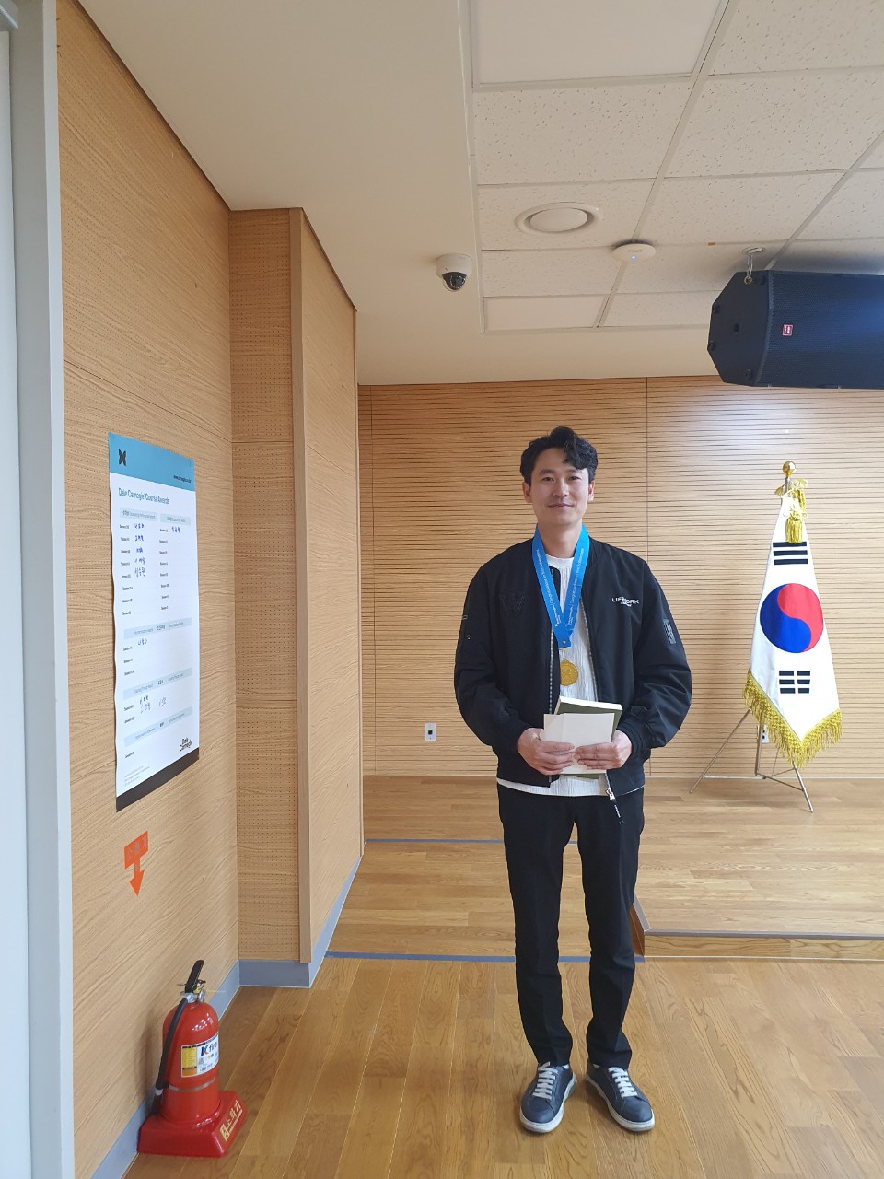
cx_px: 442
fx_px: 885
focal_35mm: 26
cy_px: 590
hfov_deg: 53.1
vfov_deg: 67.3
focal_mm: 4.3
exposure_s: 1/40
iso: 250
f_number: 2.4
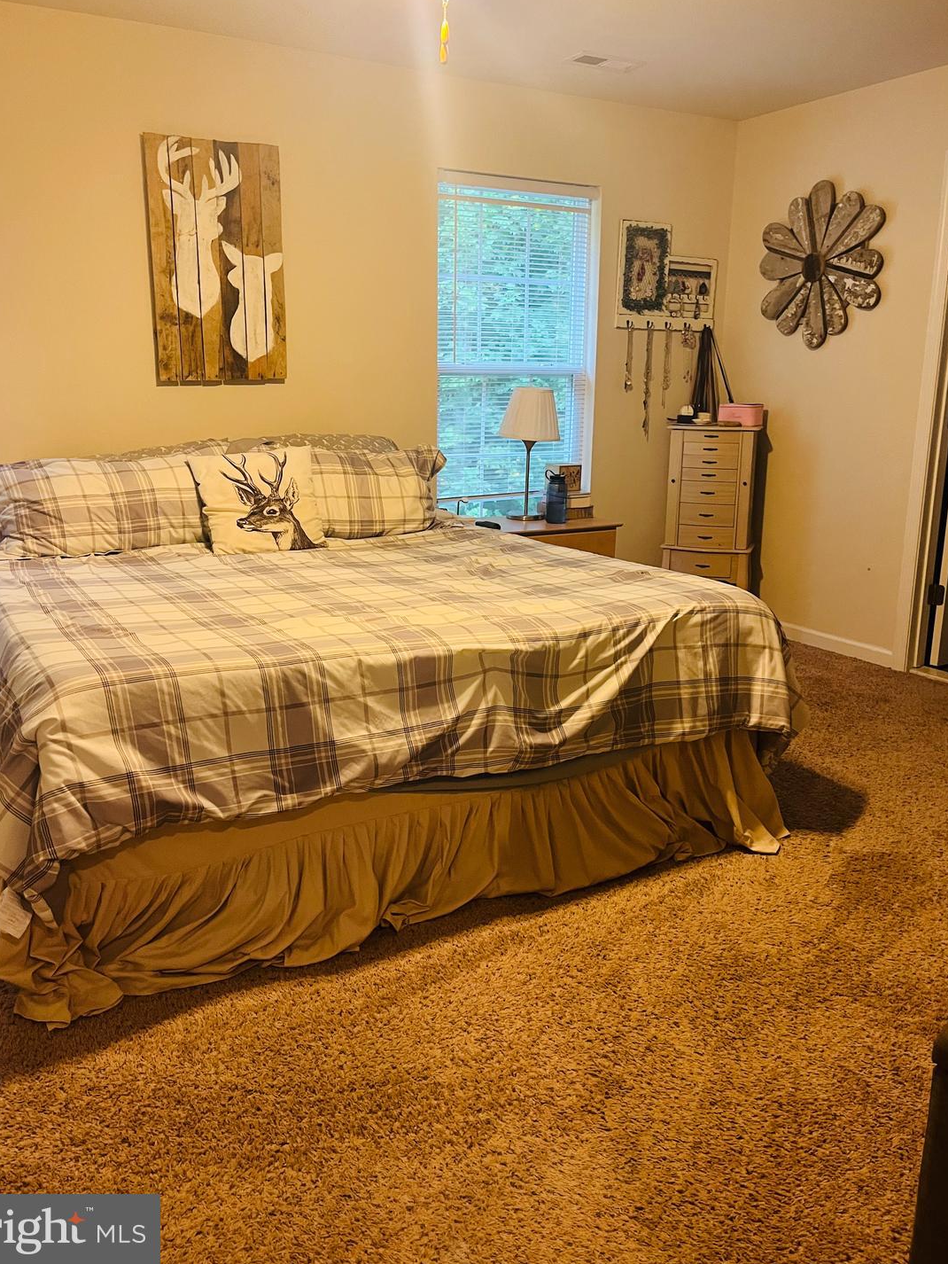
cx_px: 449
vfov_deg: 63.4
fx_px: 1022
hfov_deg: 49.7
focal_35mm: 28
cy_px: 586
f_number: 1.6
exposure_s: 1/60
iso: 320
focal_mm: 5.1
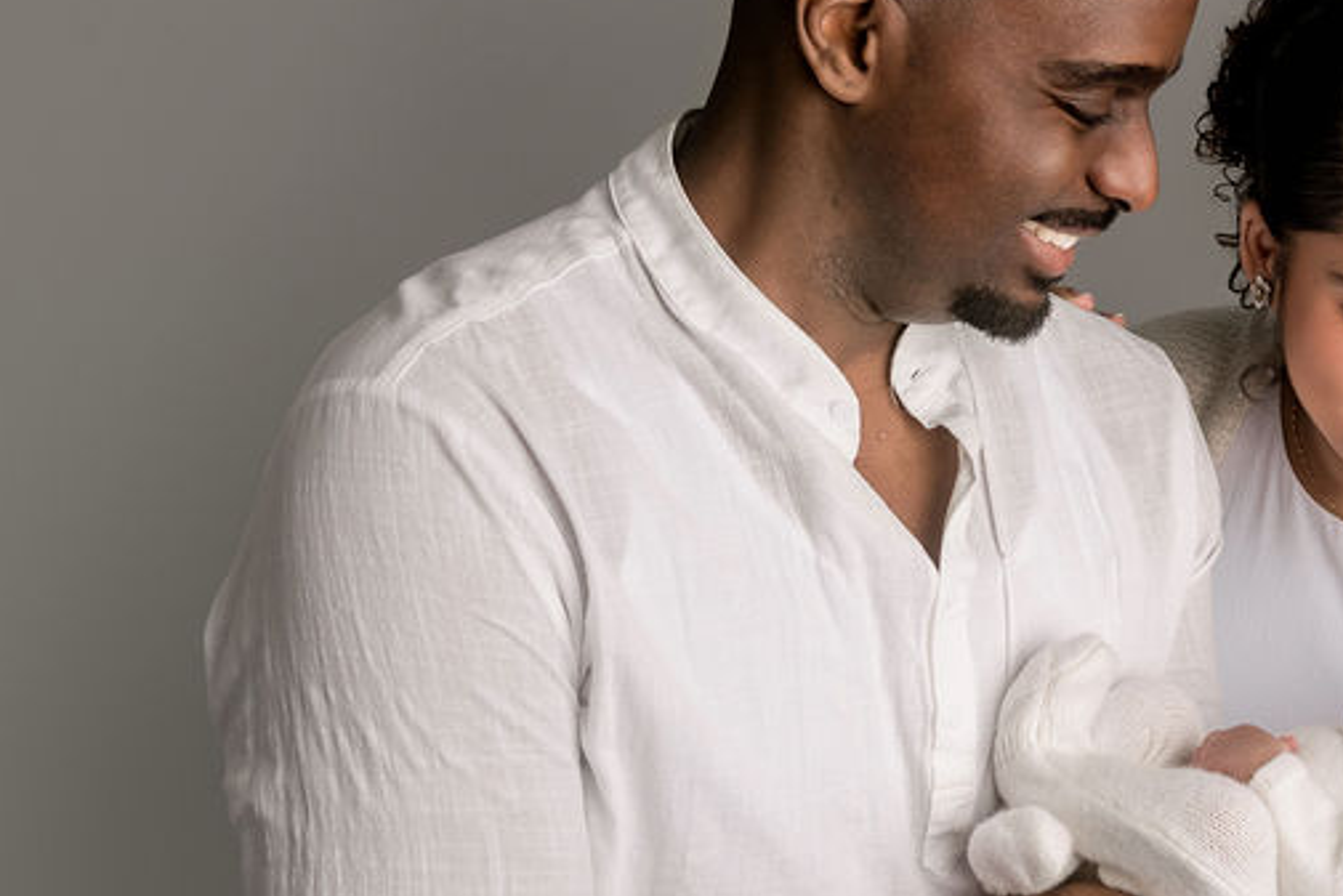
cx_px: 1101
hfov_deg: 27.1
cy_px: 464
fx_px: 2724
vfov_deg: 18.7
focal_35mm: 73
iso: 200
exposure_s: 1/200
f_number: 5
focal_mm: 36
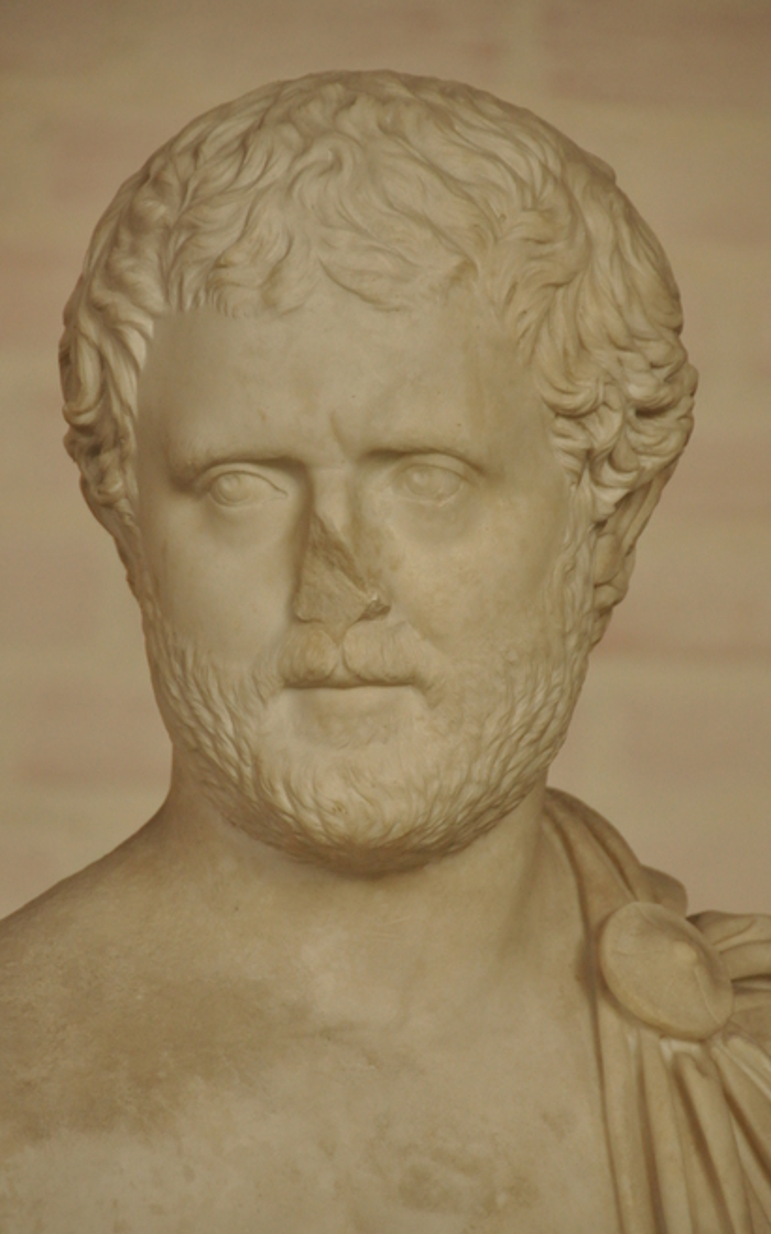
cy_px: 617
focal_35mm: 307
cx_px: 401
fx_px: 10326
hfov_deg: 4.3
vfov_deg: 6.8
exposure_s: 1/50
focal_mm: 200
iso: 1000
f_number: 5.6
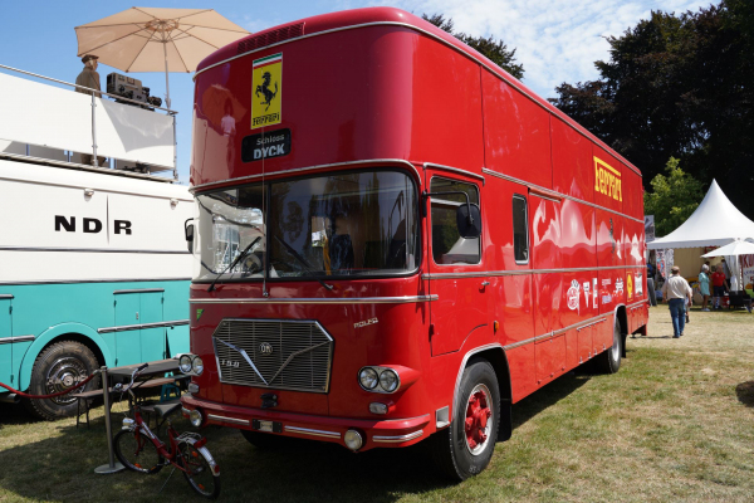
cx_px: 377
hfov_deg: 61.9
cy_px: 252
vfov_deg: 43.6
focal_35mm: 30
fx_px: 628
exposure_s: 1/320
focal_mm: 30
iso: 100
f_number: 6.3
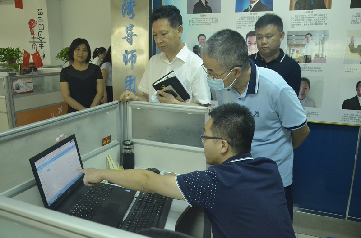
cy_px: 119
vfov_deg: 41.5
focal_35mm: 32
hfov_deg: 59.6
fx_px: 315
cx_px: 180
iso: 5000
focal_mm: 21
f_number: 3.8
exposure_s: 1/160
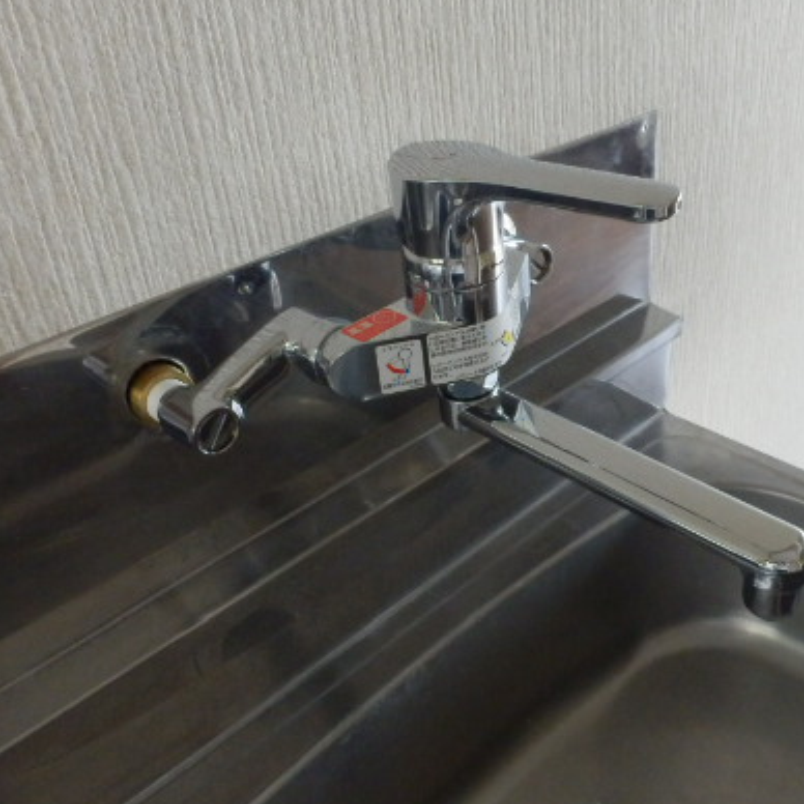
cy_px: 371
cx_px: 547
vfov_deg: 47.2
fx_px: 920
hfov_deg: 46.4
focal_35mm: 35
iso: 800
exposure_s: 1/320
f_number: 3
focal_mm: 4.2
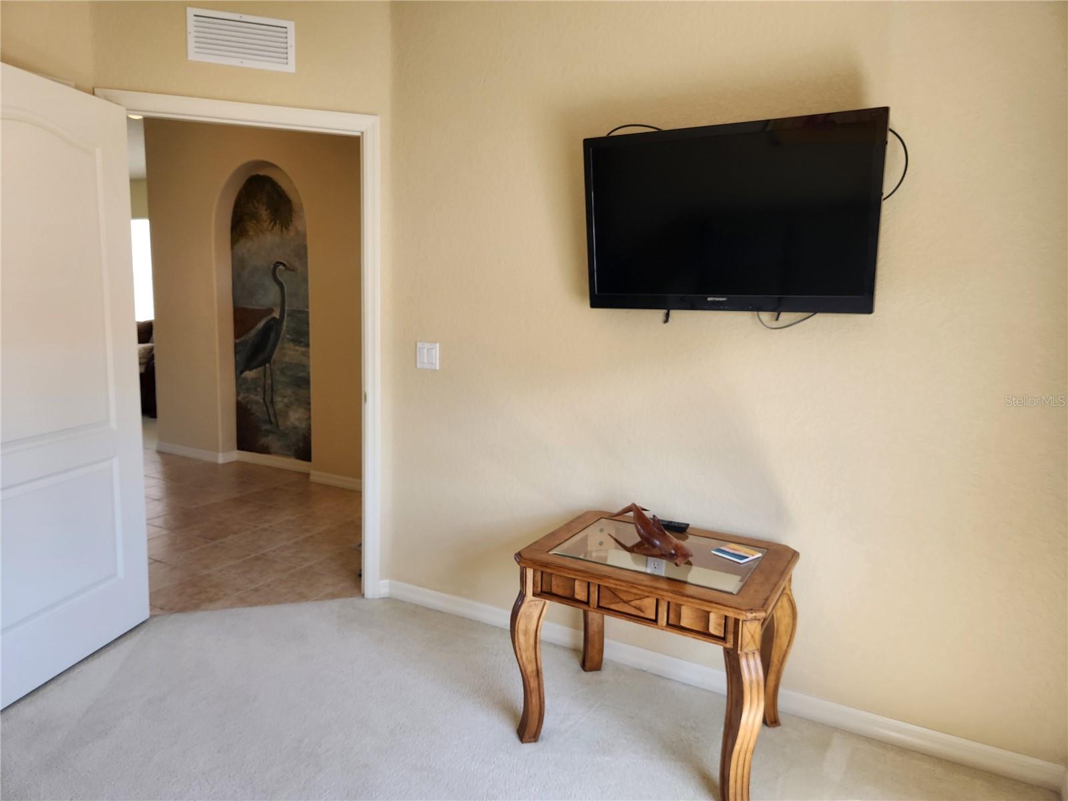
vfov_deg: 58.9
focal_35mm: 23
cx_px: 534
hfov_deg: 73.9
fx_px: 710
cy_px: 400
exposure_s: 1/180
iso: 125
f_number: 1.8
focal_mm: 5.4
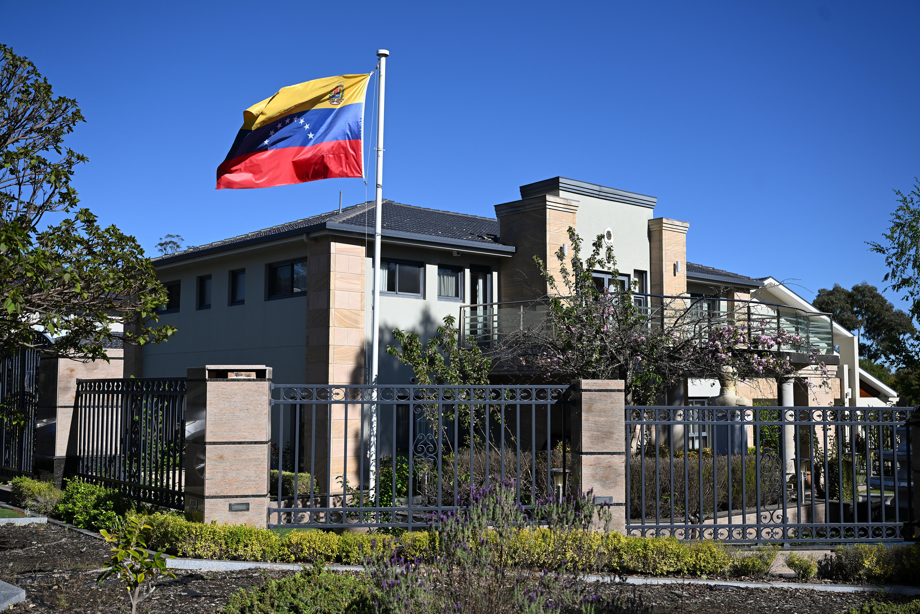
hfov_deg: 50.7
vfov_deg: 35.1
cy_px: 307
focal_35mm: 38
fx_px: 971
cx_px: 460
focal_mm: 38
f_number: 4.5
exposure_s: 1/3200
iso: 250
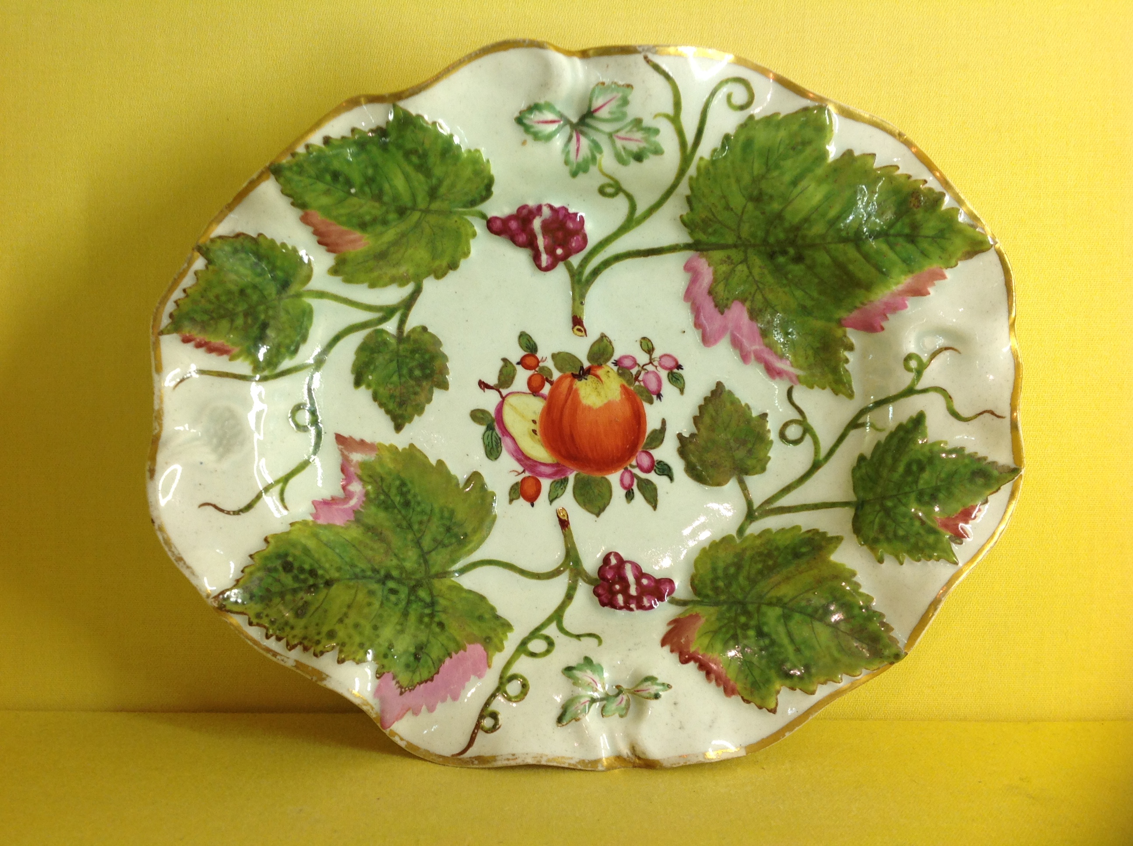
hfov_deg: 52.7
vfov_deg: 40.6
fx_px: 1144
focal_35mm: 35
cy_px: 423
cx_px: 566
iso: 50
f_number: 2.4
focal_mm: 4.28
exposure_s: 1/30
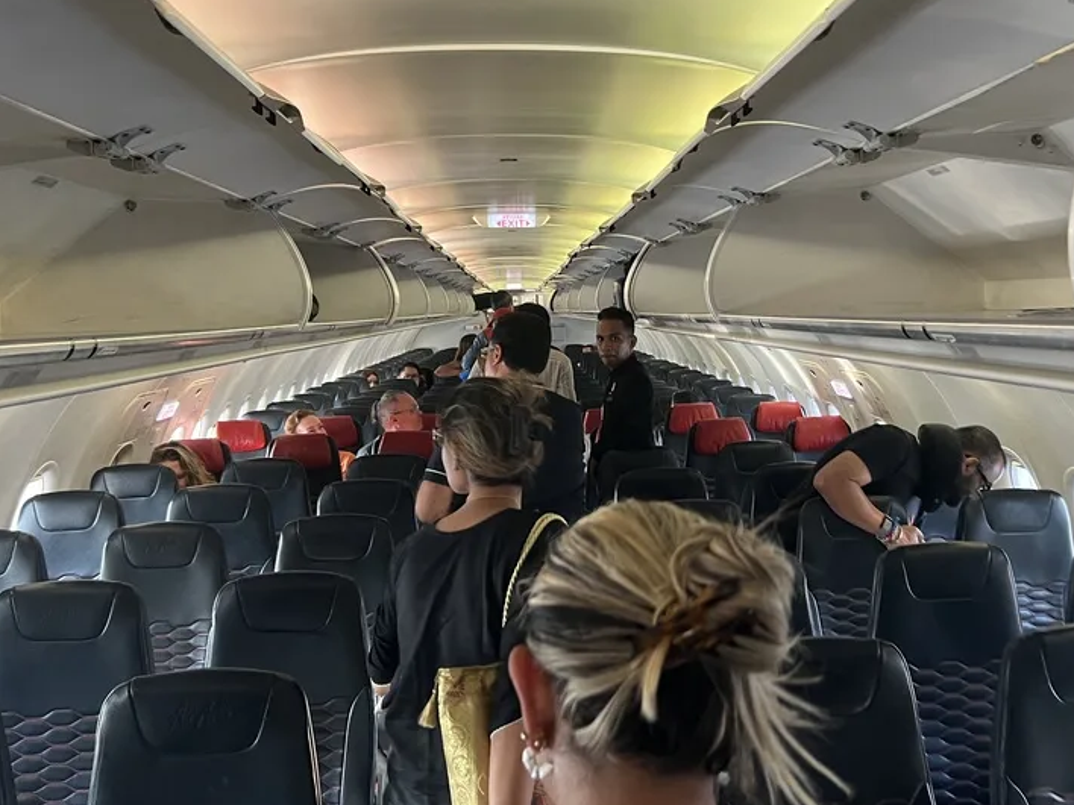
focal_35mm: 37
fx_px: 1148
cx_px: 617
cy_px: 303
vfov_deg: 38.4
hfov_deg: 50.0
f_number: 1.5
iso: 125
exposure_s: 1/58
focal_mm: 5.7
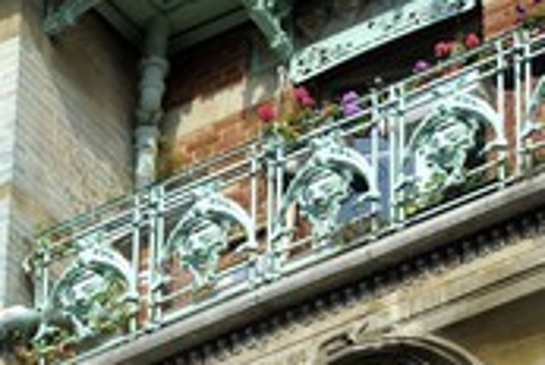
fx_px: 5141
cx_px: 198
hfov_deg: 6.1
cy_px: 186
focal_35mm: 339
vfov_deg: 4.1
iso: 200
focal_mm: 140
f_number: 9
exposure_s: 1/200
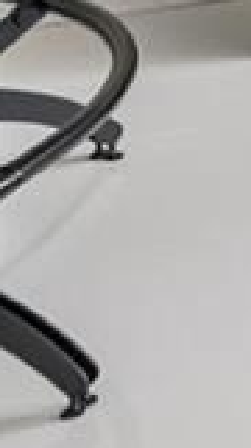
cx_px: 1425
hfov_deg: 5.1
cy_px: -726
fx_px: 1985
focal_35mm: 167
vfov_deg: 10.5
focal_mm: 16
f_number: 8
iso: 400
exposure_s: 1/40
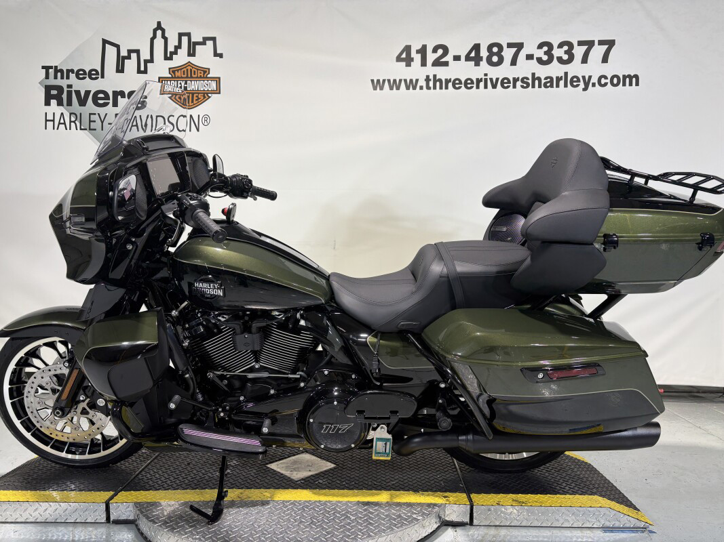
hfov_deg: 67.3
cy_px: 271
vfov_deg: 53.1
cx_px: 362
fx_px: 544
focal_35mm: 26
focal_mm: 5.96
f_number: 1.6
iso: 50
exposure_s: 1/120
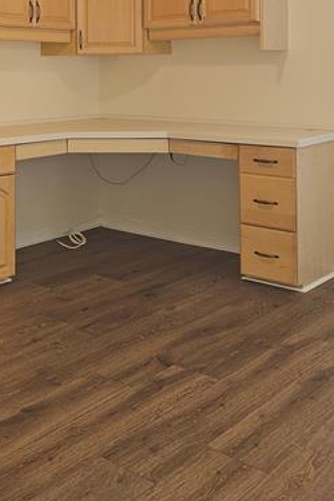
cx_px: 45
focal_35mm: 49
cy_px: 92
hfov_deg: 26.8
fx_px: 682
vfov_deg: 38.6
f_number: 1.7
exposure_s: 1/20
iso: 160
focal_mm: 6.3
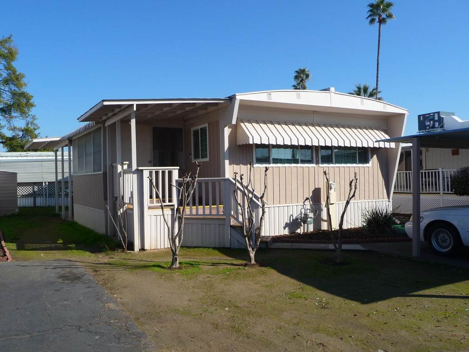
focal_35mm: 32
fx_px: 434
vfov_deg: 44.2
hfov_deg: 56.8
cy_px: 176
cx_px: 234
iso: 100
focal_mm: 5.3
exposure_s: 1/1000
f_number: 3.5
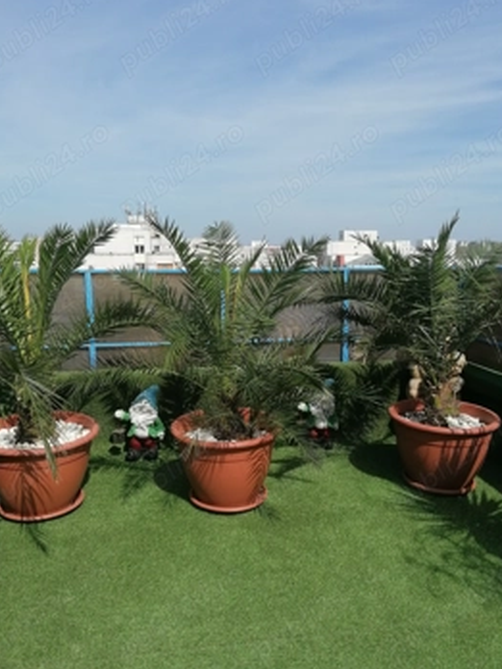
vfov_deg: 58.3
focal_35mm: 31
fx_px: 599
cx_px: 248
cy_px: 350
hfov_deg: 45.4
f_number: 1.8
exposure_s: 1/2632
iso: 50
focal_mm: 4.75
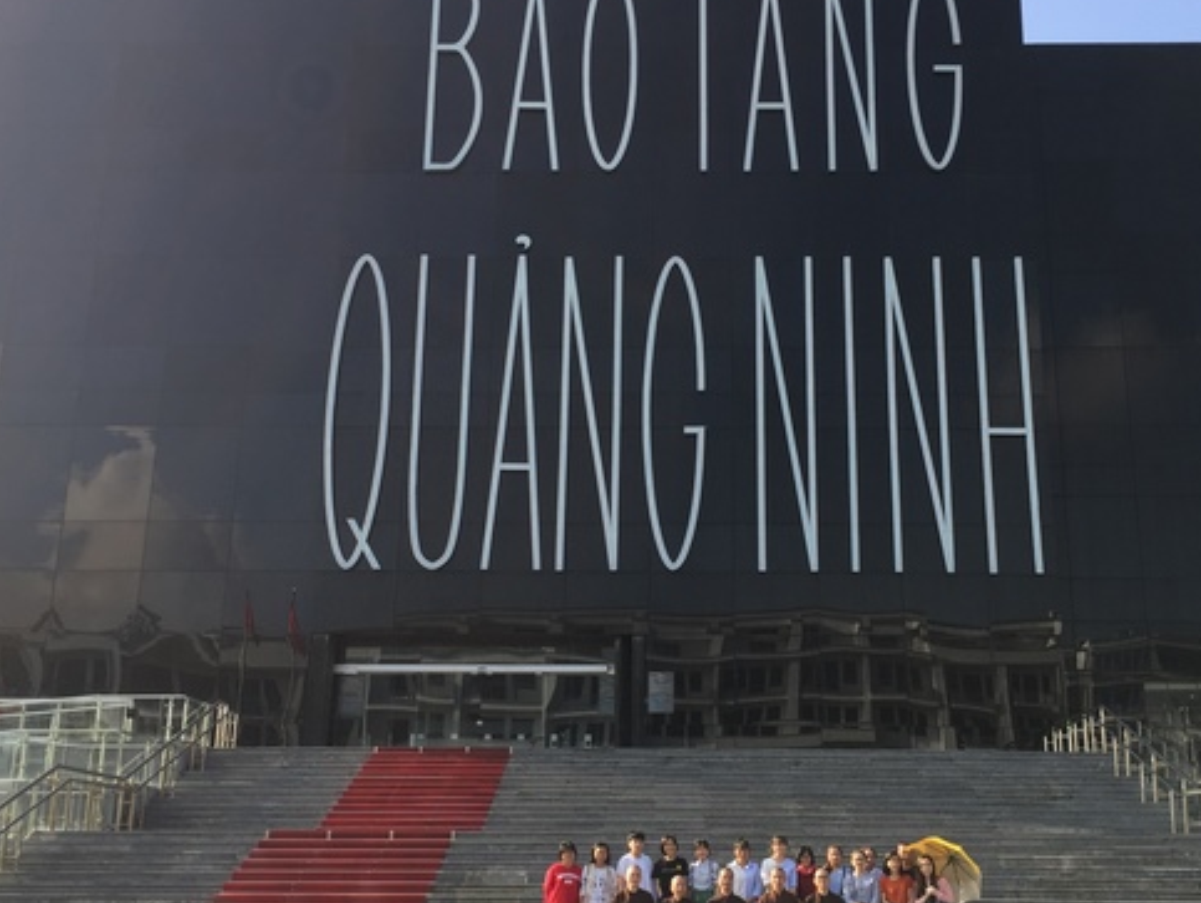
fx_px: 1354
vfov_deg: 36.8
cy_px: 530
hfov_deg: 47.7
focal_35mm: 39
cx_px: 674
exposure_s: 1/682
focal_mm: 4.15
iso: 32
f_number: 2.2
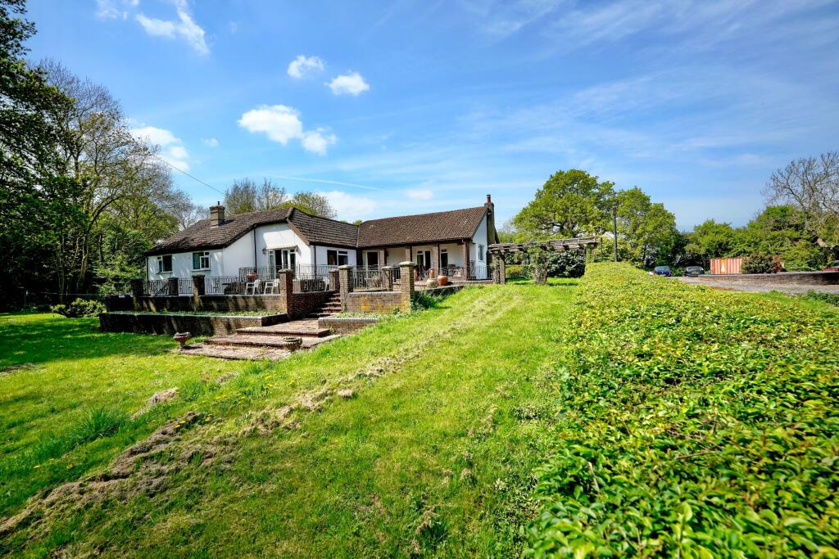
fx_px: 326
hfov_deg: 104.2
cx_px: 420
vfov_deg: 81.2
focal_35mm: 14
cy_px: 280
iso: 125
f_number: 7.1
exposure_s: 1/400
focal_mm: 14
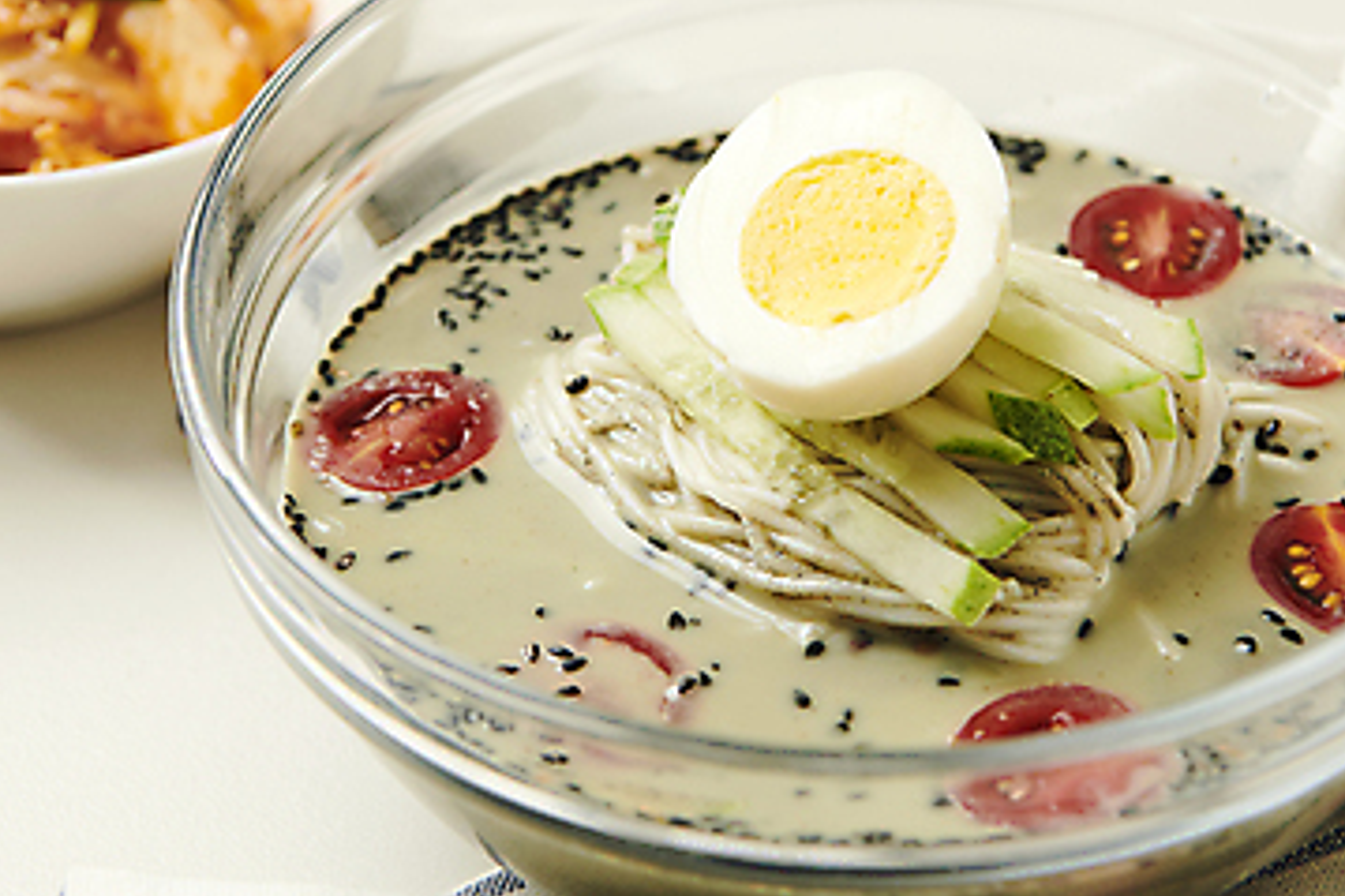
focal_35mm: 117
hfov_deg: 17.5
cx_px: 656
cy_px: 352
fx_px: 4369
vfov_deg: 11.7
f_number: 5.6
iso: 64
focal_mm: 70
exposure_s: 1/125
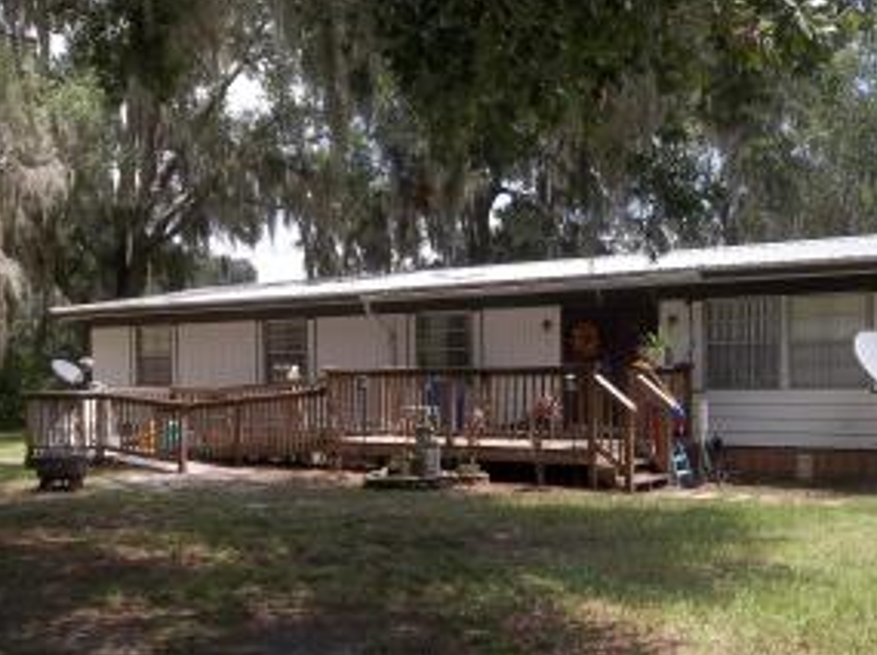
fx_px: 962
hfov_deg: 48.6
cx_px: 540
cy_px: 387
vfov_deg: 37.5
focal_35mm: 38
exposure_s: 1/400
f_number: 3.5
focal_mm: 4.9
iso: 80
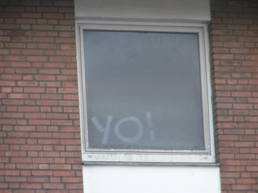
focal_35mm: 340
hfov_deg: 5.8
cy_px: 96
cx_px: 129
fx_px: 2534
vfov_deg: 4.4
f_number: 3.5
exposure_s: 1/125
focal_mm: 52
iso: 200
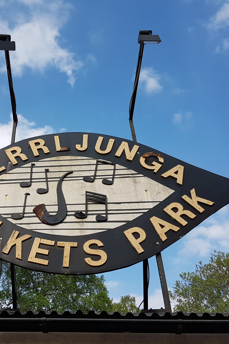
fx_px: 353
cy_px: 169
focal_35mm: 37
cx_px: 70
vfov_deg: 51.9
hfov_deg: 35.5
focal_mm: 4.2
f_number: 1.7
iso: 40
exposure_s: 1/1612
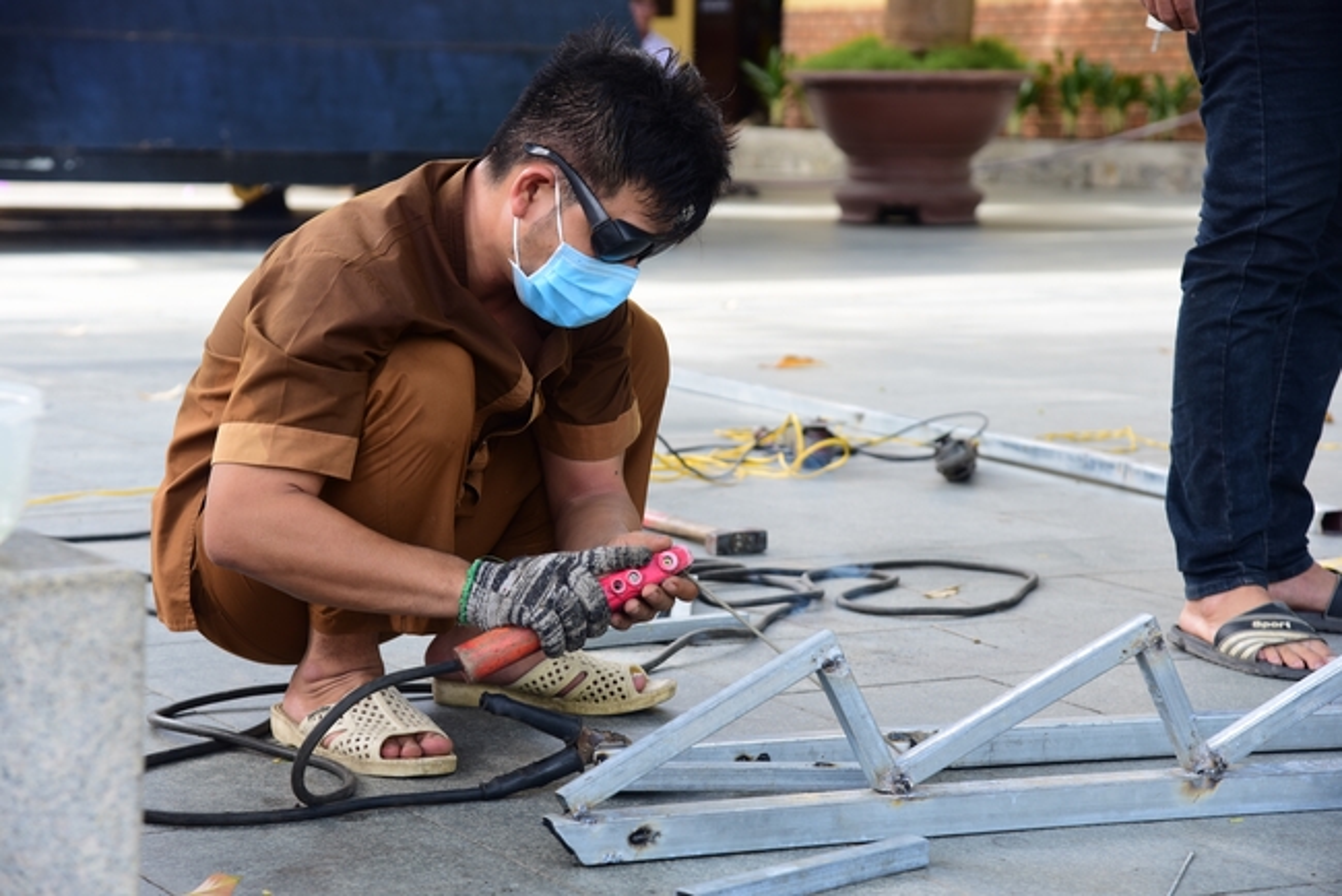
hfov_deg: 23.6
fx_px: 3207
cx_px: 671
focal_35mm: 86
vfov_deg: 15.9
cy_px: 448
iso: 100
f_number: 5.6
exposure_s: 1/50
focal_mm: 86
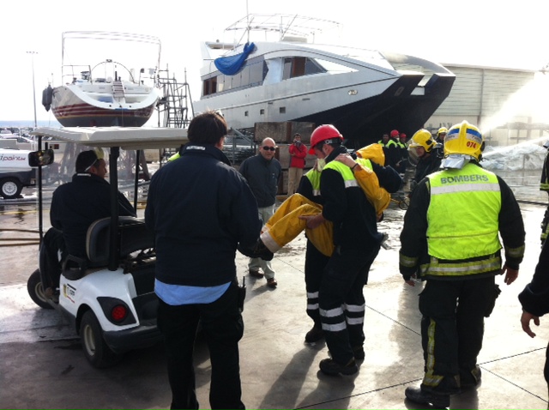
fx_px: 554
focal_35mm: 35
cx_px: 274
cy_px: 205
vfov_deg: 40.6
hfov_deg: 52.7
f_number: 2.8
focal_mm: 3.85
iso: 80
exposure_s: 1/794
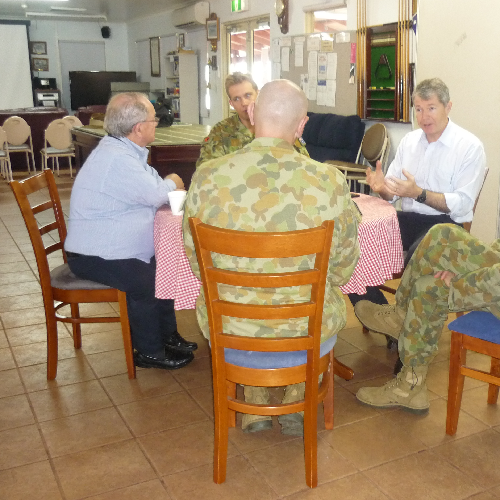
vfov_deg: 41.9
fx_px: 654
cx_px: 328
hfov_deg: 41.4
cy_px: 255
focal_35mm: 40
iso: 400
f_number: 2.8
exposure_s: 1/30
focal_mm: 5.5
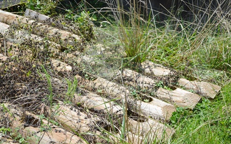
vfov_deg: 23.3
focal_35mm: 55
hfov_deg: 36.8
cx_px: 96
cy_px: 109
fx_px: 346
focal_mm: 24
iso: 125
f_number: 8
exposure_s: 1/250
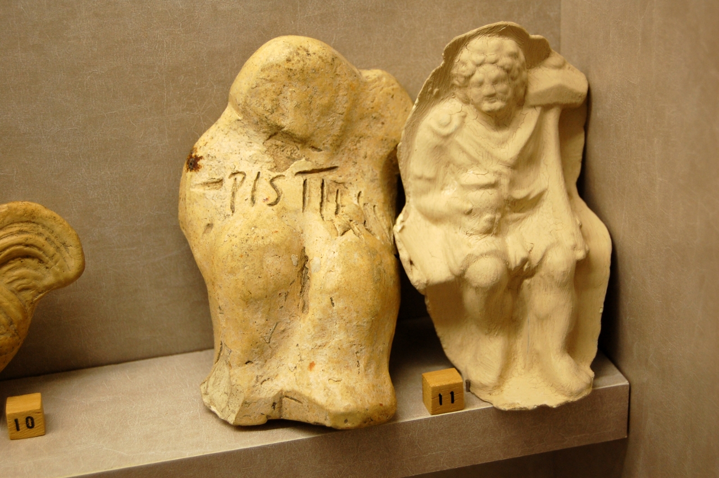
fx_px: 1377
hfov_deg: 29.3
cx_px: 360
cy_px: 239
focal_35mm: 69
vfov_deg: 19.7
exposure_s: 1/60
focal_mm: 46
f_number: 5.3
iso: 400
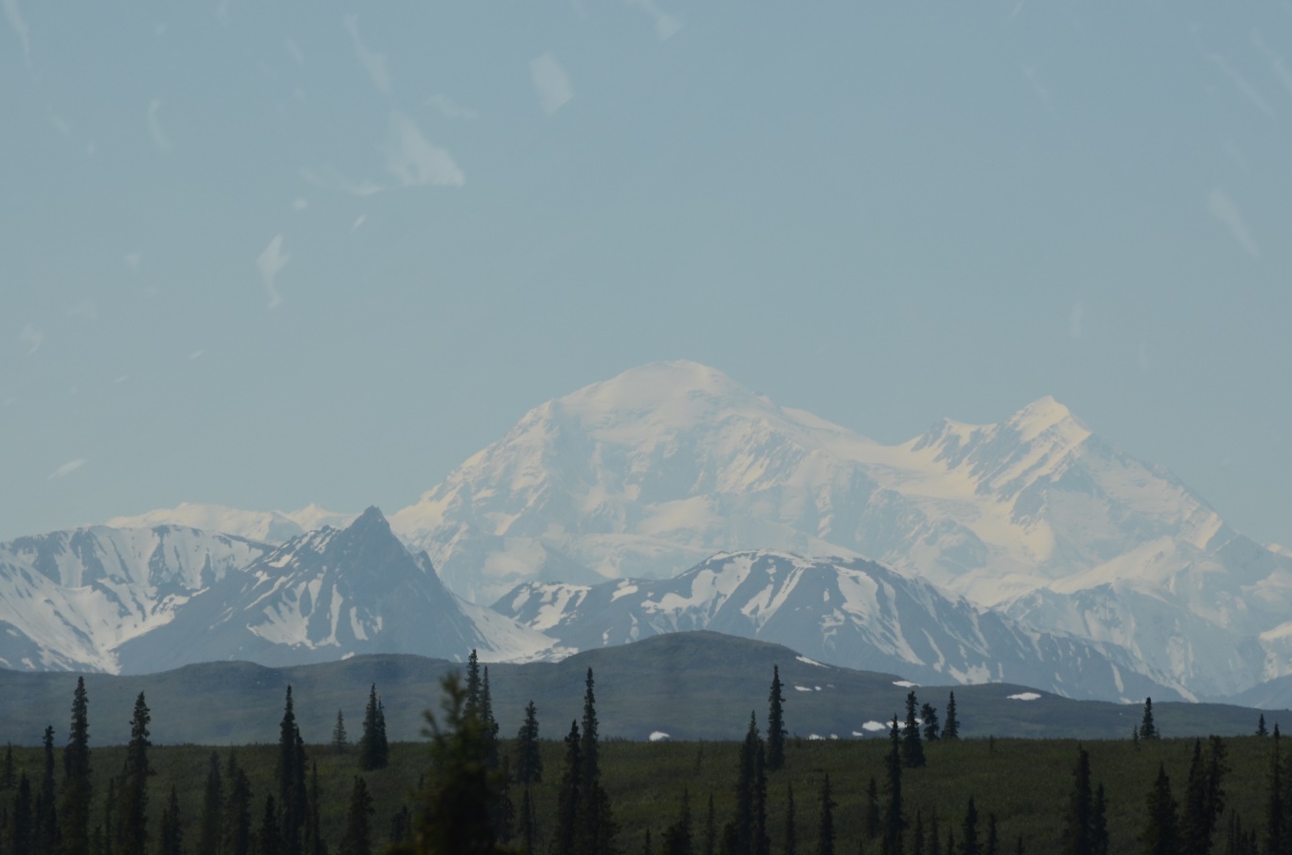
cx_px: 706
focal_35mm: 301
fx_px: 10778
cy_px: 428
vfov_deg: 4.5
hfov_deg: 6.9
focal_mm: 170
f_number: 8
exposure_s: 1/500
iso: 250
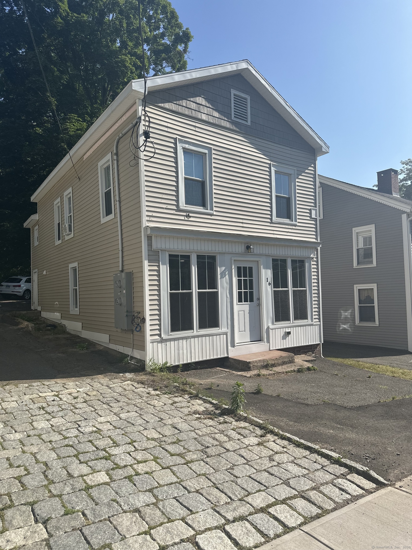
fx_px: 381
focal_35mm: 24
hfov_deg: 56.8
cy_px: 275
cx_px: 206
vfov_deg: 71.6
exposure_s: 1/5525
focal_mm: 6.86
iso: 80
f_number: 1.78
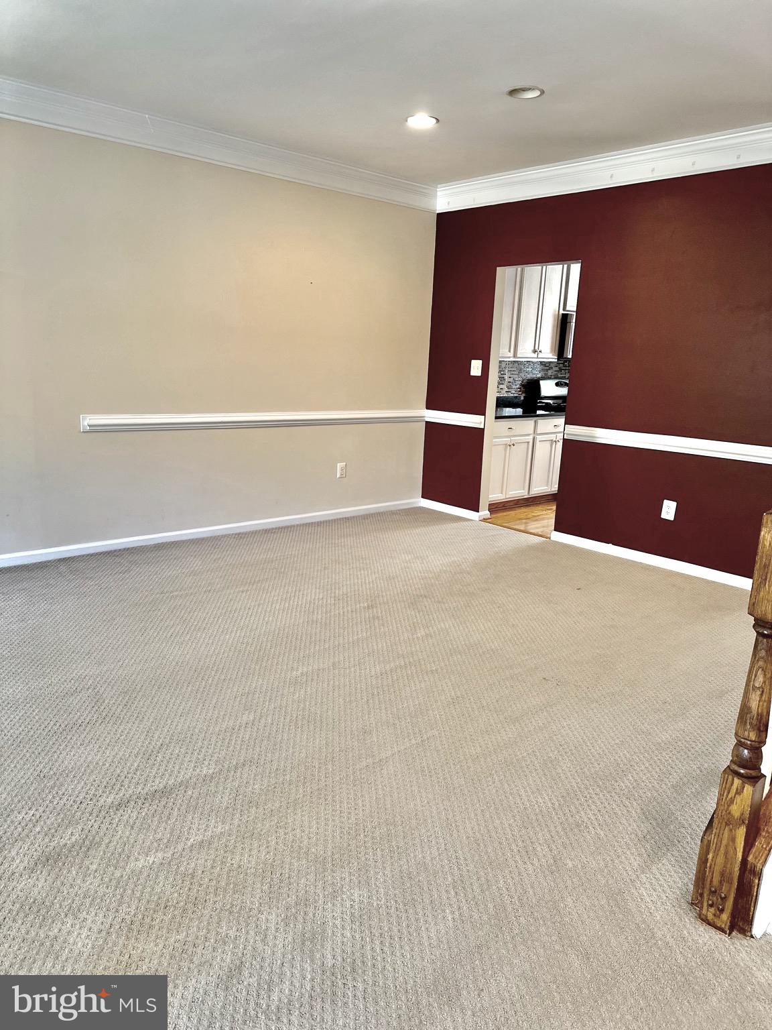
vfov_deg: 71.6
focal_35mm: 24
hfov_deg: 56.8
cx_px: 386
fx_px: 714
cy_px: 515
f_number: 1.78
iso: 200
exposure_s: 1/60
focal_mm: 6.86
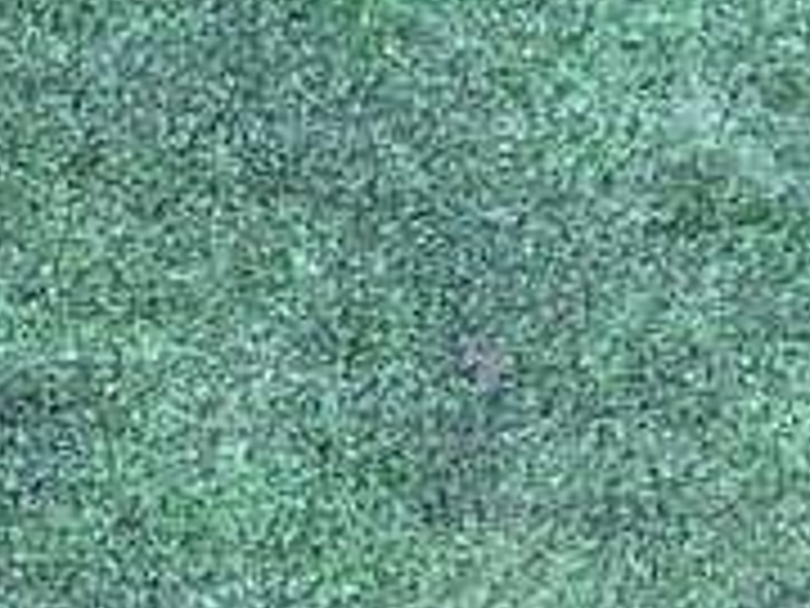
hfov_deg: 18.4
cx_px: -216
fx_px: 2340
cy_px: -176
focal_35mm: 100
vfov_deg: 14.2
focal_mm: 5.4
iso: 125
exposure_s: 1/60
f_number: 2.3
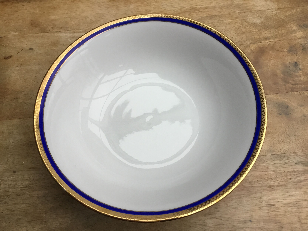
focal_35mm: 31
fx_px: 276
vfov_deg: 45.4
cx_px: 154
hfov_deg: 58.4
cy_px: 116
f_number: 2.4
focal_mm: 3.3
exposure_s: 1/33
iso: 50
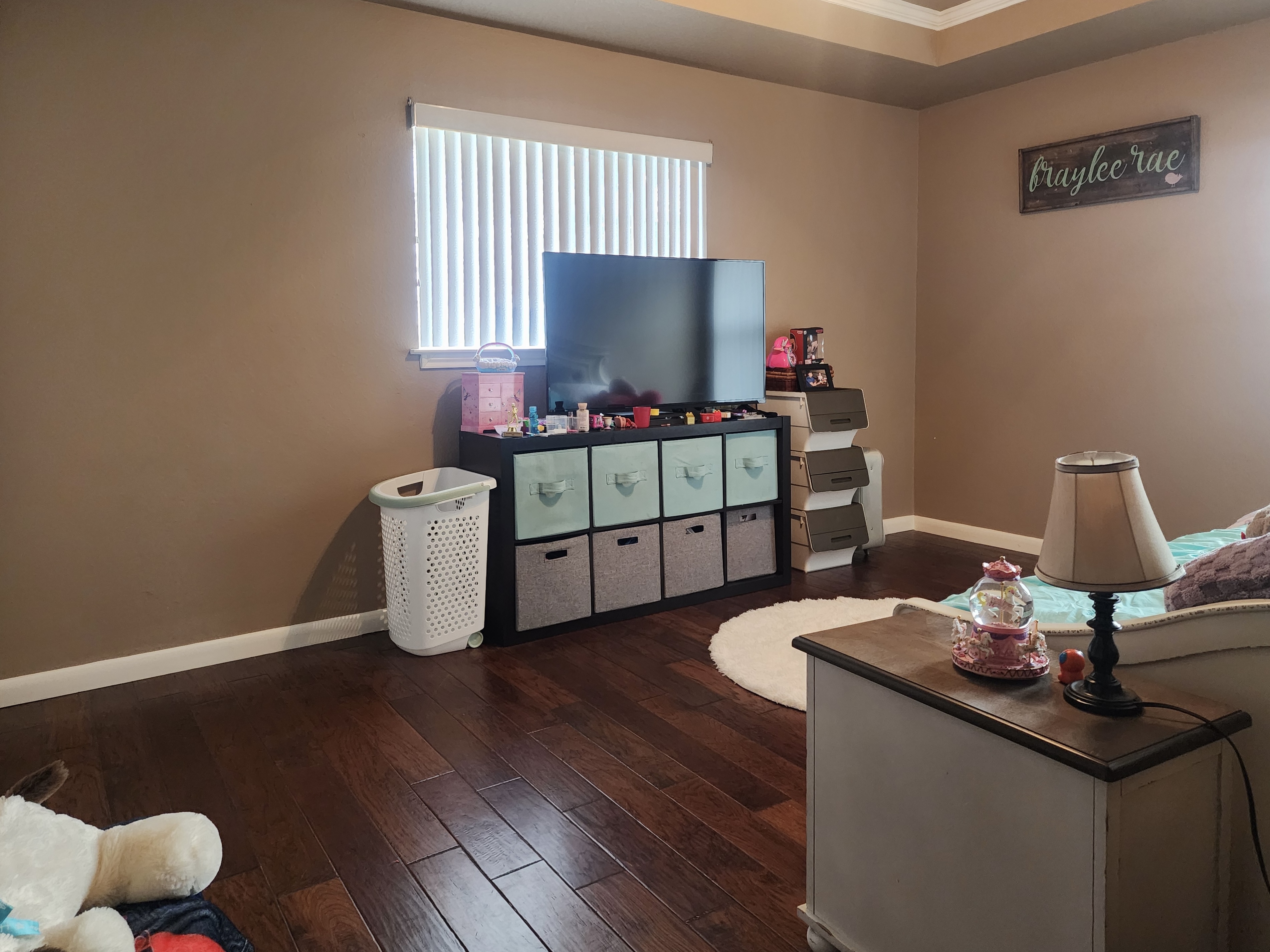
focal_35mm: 23
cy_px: 476
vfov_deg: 58.9
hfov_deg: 73.9
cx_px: 635
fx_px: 844
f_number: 1.8
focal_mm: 6.4
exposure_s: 1/120
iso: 1000
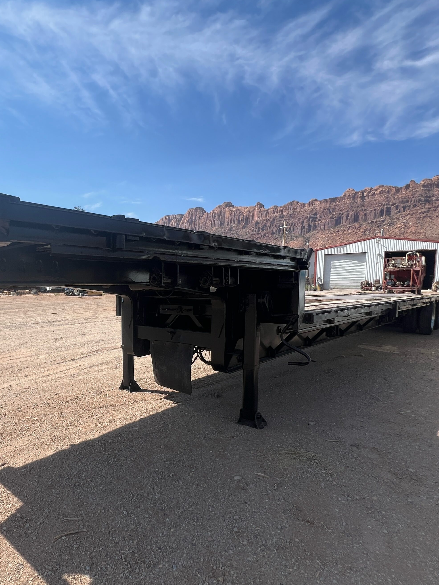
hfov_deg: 62.4
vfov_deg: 81.6
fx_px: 338
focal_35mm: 20
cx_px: 112
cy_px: 319
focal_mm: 1.57
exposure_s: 1/1340
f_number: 1.8
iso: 32
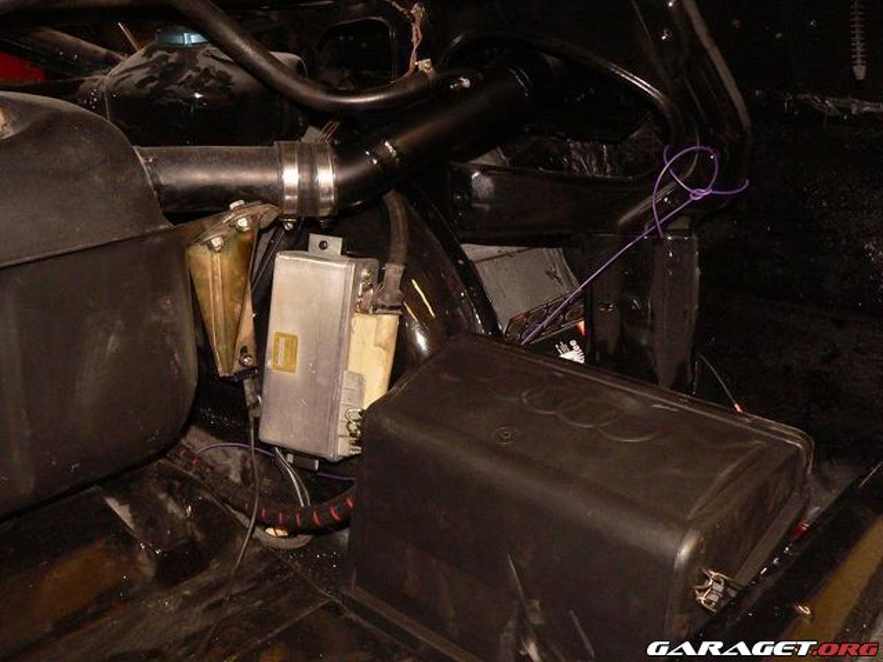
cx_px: 442
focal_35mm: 36
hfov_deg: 51.4
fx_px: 918
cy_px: 331
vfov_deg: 39.7
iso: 400
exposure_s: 1/60
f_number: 2.8
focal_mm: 6
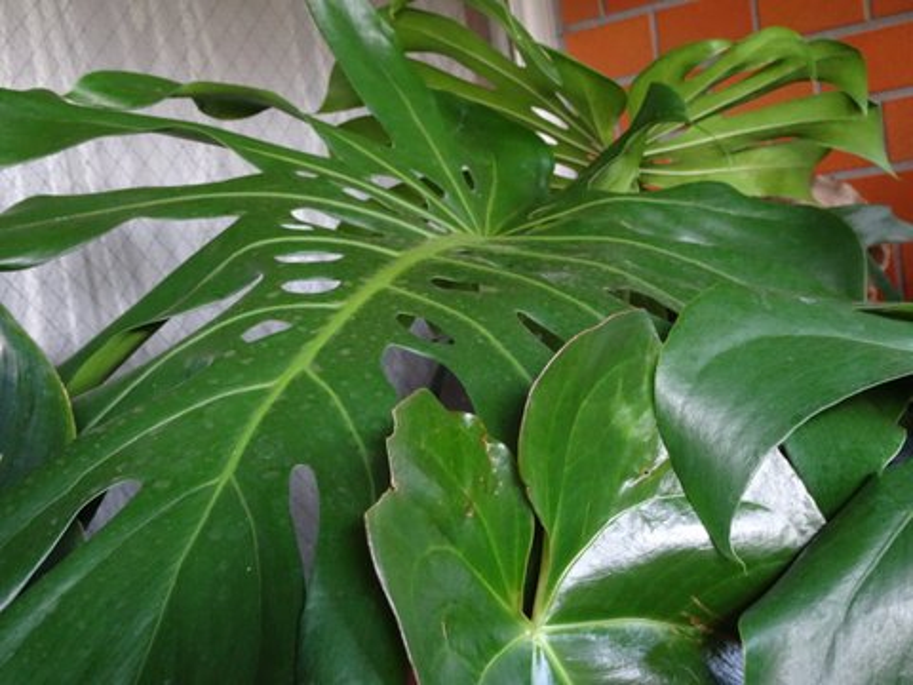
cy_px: 342
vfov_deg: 30.3
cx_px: 456
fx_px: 1266
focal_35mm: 48
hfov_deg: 39.7
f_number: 4.5
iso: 800
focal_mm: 8.18
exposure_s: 1/10
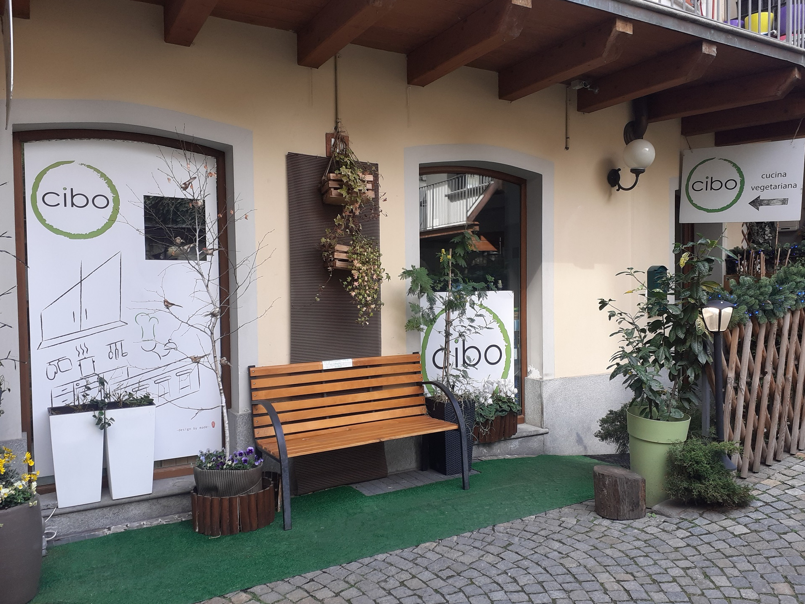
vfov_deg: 51.4
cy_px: 302
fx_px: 628
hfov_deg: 65.3
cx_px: 402
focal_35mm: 27
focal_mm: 3.6
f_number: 1.9
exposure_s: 1/134
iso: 40
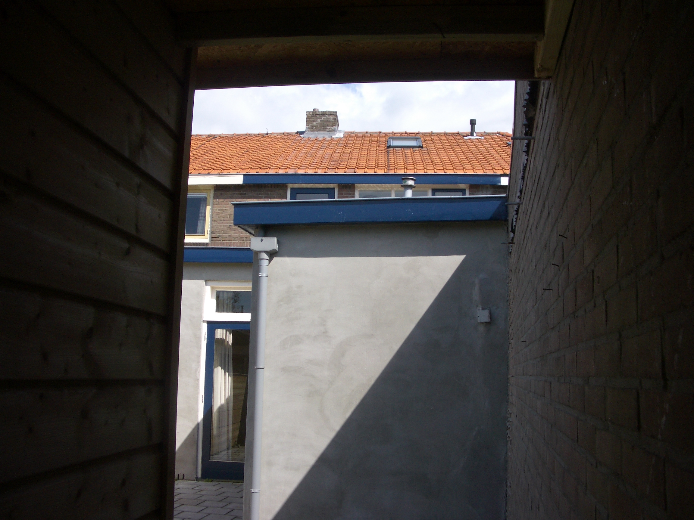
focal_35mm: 35
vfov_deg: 40.7
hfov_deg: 52.6
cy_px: 260
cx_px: 347
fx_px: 702
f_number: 4.3
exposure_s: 1/500
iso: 50
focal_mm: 5.8
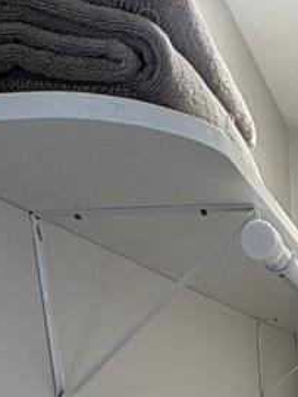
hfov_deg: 21.4
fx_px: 712
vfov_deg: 23.7
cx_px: 386
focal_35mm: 62
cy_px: 620
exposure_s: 1/60
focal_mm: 2.22
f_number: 2.2
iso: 125
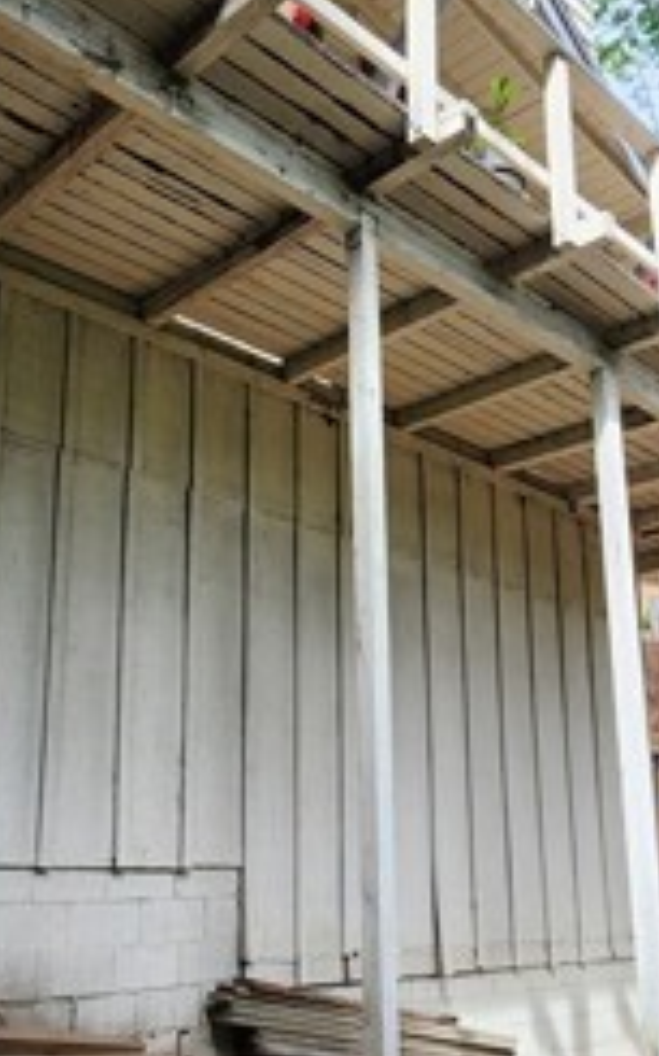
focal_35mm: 36
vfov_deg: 53.8
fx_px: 1035
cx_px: 284
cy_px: 599
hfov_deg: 35.3
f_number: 2.2
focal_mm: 2.2
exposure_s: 1/176
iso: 50
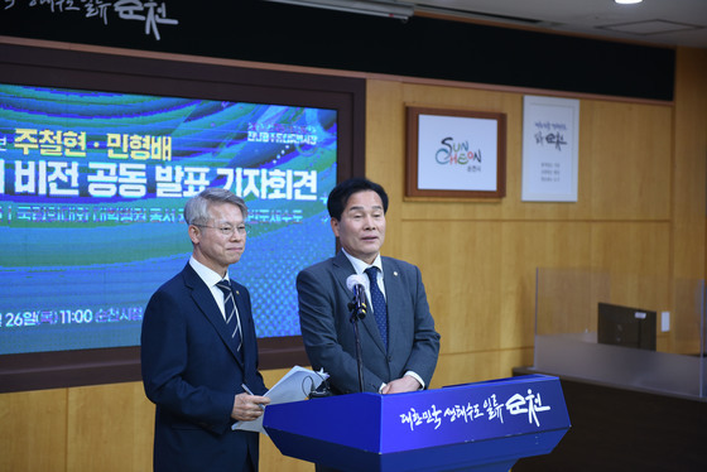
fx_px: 1375
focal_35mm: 70
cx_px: 354
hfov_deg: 28.8
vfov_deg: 19.5
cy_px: 236
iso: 1250
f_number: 3.2
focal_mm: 70
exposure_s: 1/160
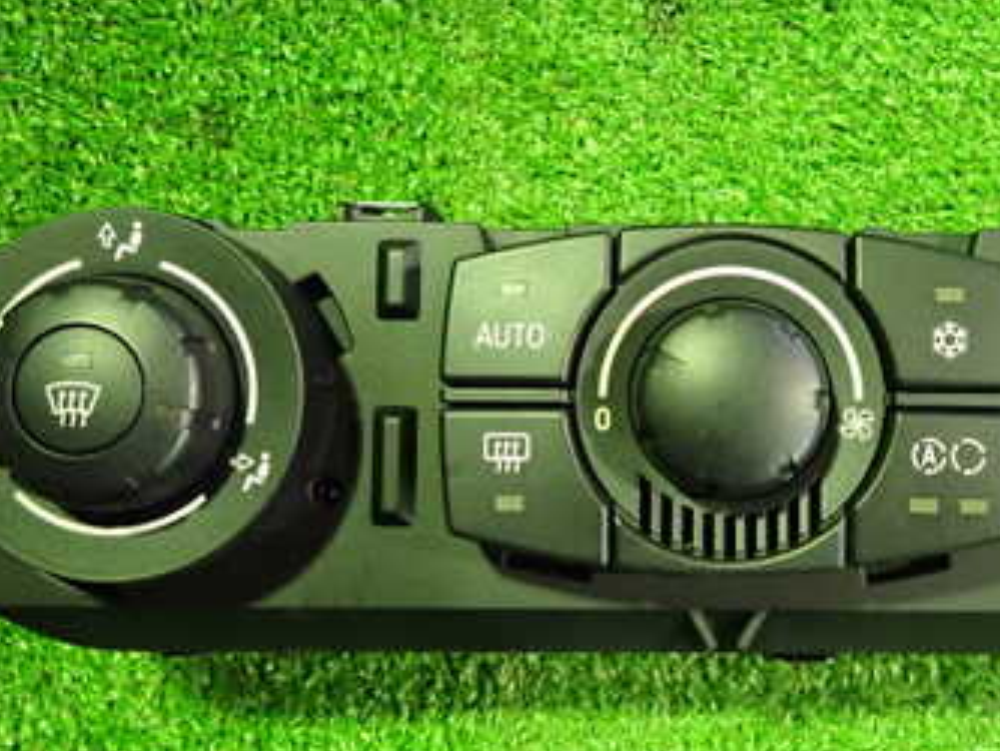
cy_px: 385
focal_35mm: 45
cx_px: 730
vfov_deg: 32.2
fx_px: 1300
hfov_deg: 41.0
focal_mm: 4.5
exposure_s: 1/30
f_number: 2
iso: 800
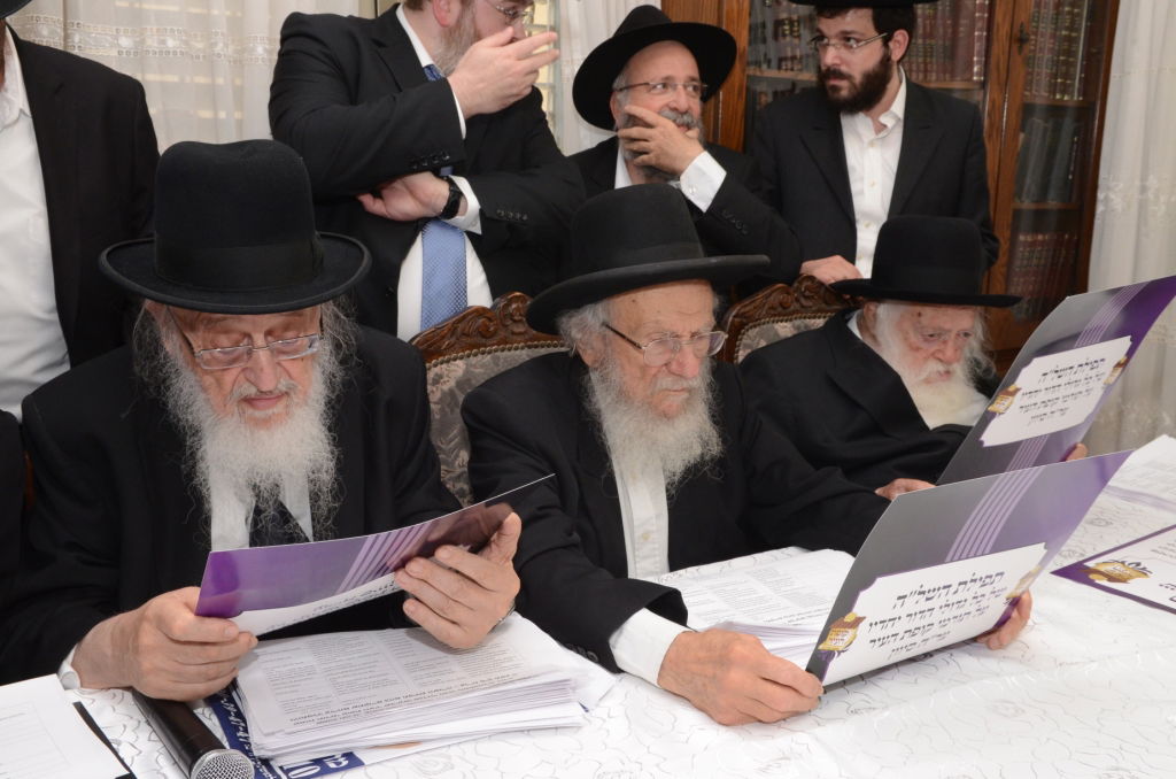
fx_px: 1125
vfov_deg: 38.2
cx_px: 588
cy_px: 390
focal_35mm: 34
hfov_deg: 55.2
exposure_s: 1/125
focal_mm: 23
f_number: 9
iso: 1250
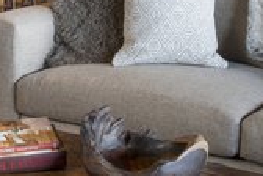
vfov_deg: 15.7
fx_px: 606
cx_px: 100
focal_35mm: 83
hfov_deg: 24.4
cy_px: -49
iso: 250
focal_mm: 29
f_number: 18
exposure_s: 1/3
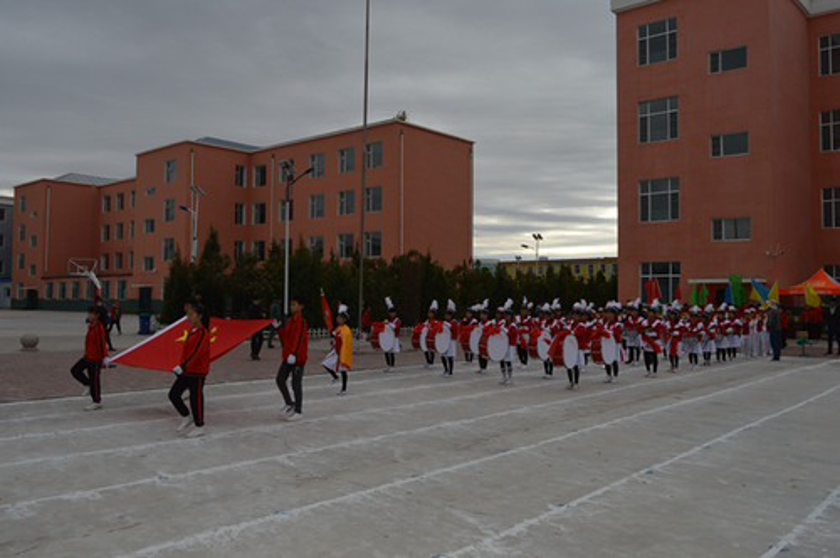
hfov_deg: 59.6
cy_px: 279
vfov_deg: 41.6
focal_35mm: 32
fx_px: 734
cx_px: 420
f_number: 5.6
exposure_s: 1/200
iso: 100
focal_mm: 21
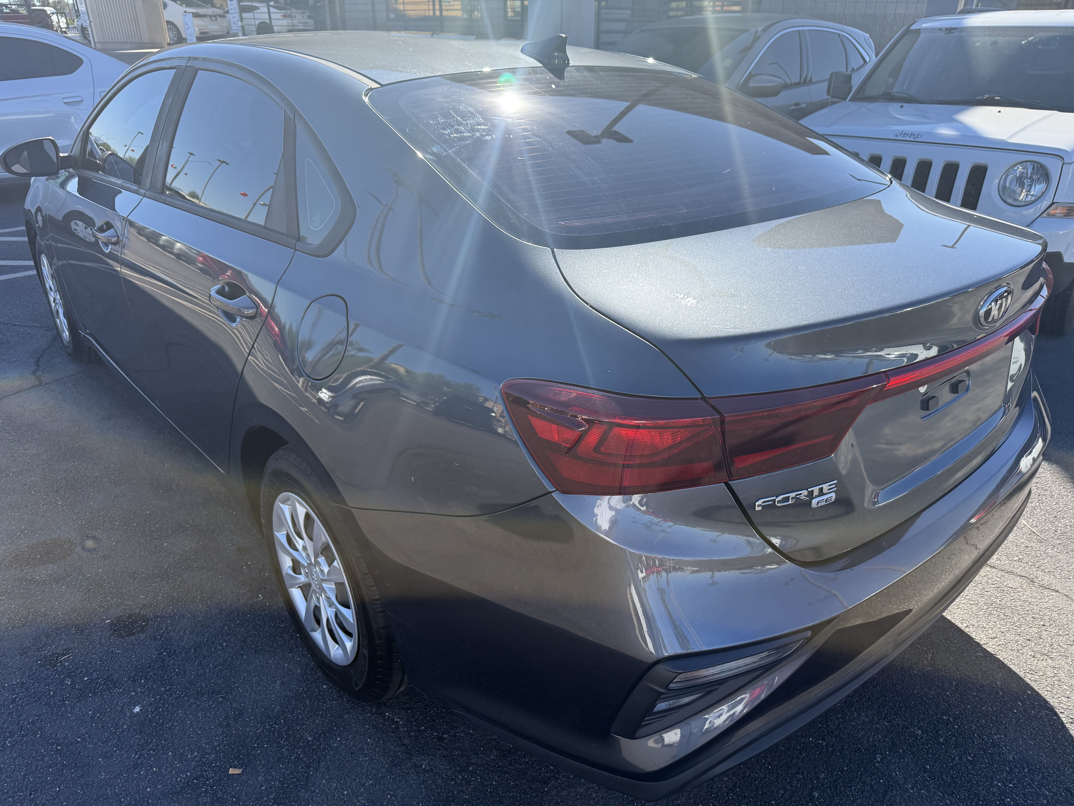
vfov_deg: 56.8
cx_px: 537
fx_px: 745
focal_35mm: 24
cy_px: 403
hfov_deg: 71.6
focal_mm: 6.76
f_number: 1.78
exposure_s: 1/2169
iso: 100
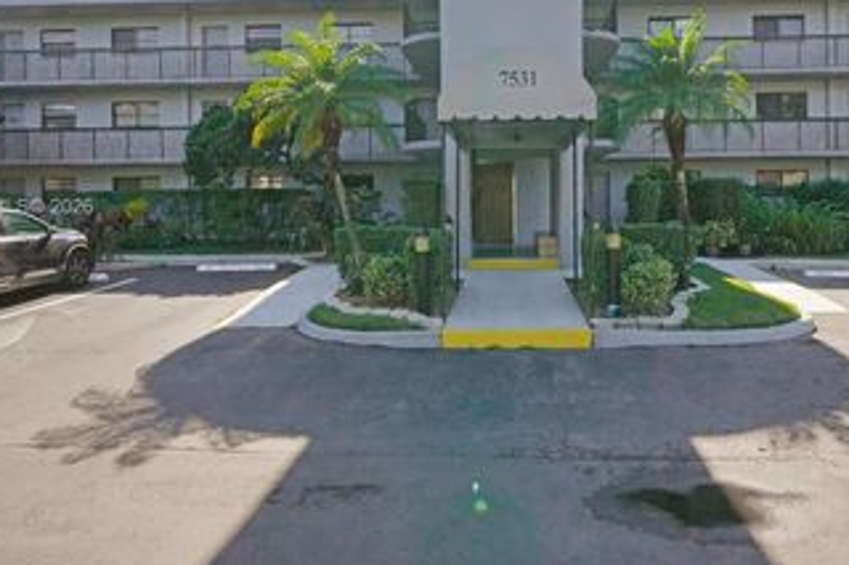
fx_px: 589
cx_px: 499
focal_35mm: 25
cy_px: 208
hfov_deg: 71.0
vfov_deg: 50.7
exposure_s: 1/4000
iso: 3200
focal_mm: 16
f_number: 9
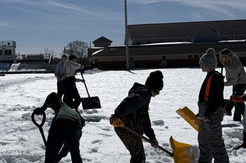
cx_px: 47
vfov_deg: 20.3
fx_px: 457
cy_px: 73
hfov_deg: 29.4
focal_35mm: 67
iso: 64
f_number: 1.78
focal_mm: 6.76
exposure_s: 1/22727
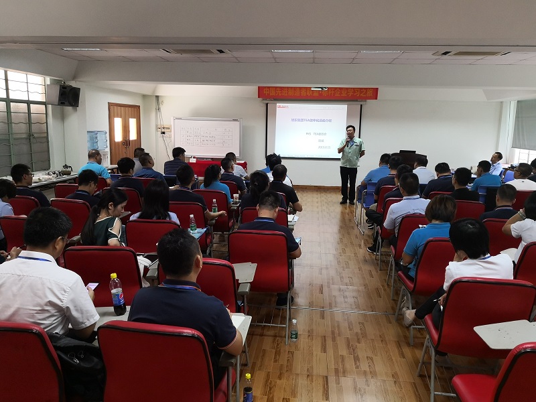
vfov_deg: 51.4
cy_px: 201
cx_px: 268
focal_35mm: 27
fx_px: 418
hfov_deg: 65.3
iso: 320
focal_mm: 3.95
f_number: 1.6
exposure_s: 1/100
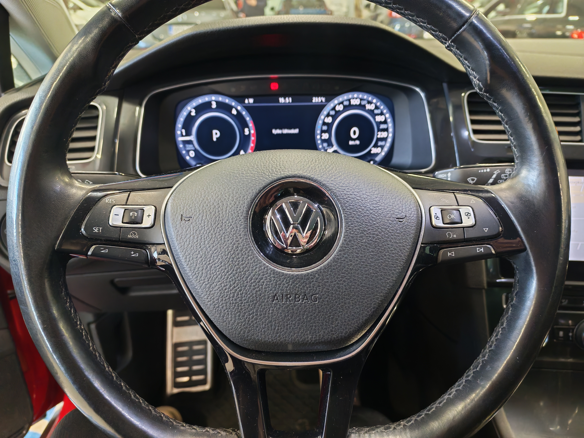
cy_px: 219
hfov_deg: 65.3
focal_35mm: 27
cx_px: 292
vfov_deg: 51.4
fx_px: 456
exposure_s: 1/50
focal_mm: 6.12
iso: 800
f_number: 1.9
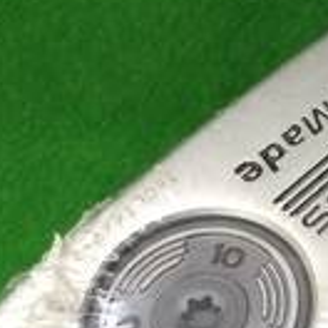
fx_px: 1426
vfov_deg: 13.1
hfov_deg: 12.3
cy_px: 162
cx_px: 539
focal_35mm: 133
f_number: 2.4
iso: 100
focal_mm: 3.3
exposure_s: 1/30
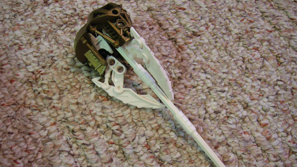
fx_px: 299
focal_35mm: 38
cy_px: 95
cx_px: 147
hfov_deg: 52.8
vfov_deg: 31.2
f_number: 2.9
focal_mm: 5.7
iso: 163
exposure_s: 1/4.2
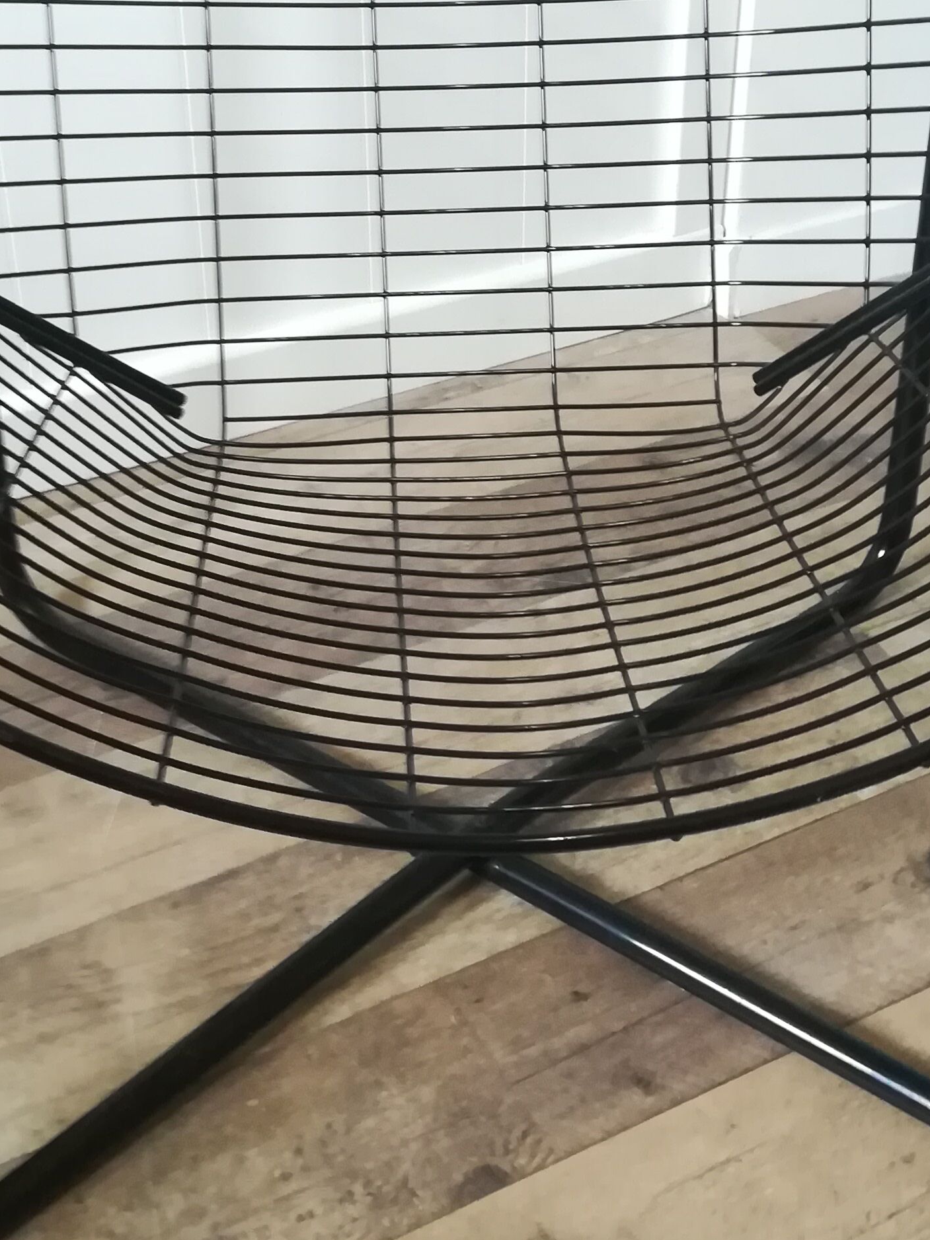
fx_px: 1970
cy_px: 366
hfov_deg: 26.5
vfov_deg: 34.4
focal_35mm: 55
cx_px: 506
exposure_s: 1/33.3
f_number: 2.2
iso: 400
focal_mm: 3.83
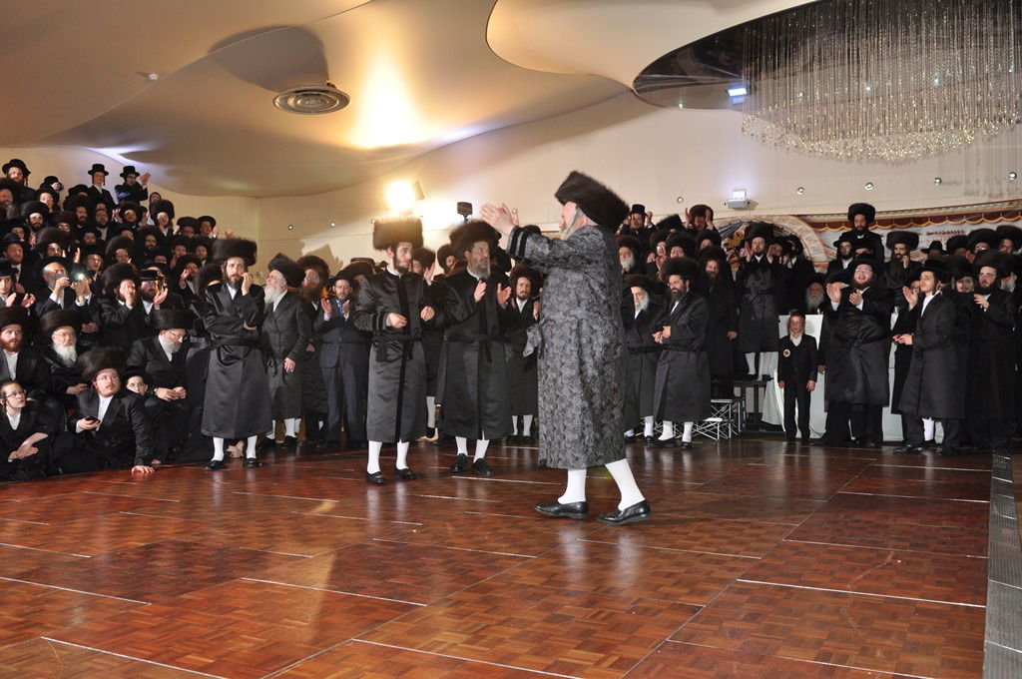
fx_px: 936
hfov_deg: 57.3
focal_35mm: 33
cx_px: 511
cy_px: 340
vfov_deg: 39.9
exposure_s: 1/125
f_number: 5.6
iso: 640
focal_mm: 22
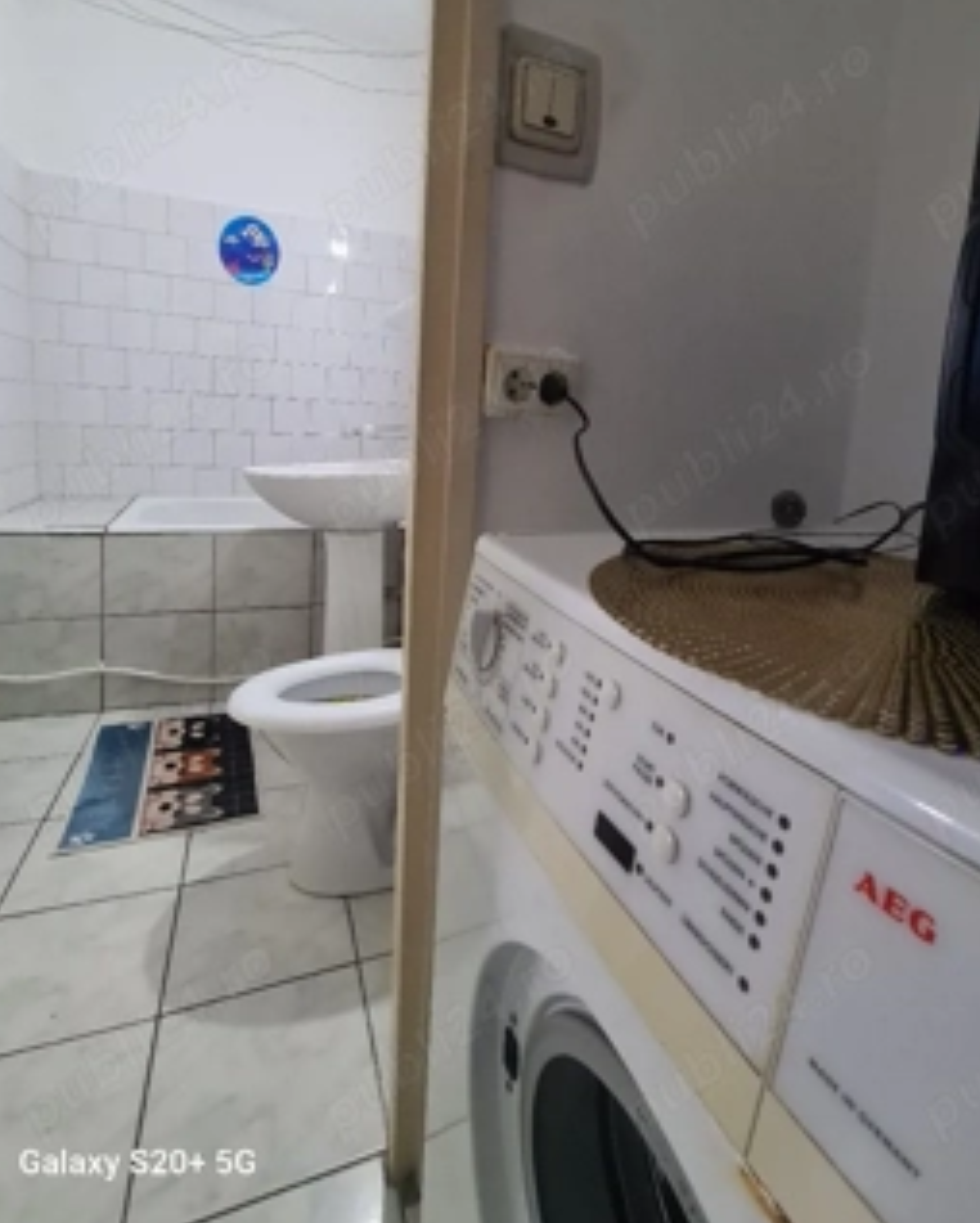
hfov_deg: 80.3
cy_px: 482
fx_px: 580
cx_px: 525
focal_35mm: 16
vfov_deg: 91.7
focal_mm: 2.2
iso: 320
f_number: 2.2
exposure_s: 1/33
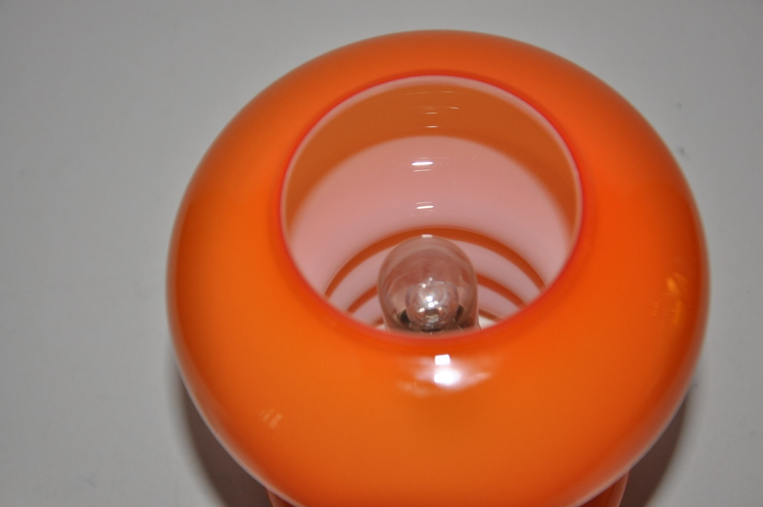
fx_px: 1429
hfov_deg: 29.9
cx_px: 382
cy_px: 254
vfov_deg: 20.1
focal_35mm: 68
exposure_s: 1/60
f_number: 4.8
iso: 800
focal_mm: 45
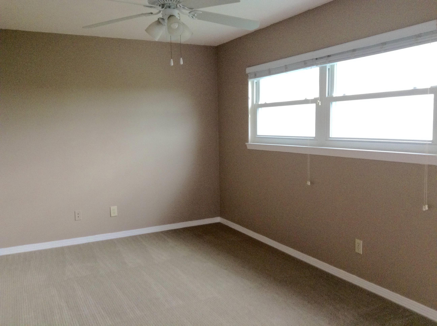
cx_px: 218
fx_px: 416
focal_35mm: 33
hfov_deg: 55.4
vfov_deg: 42.8
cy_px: 163
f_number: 2.4
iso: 100
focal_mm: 3.3
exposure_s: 1/25
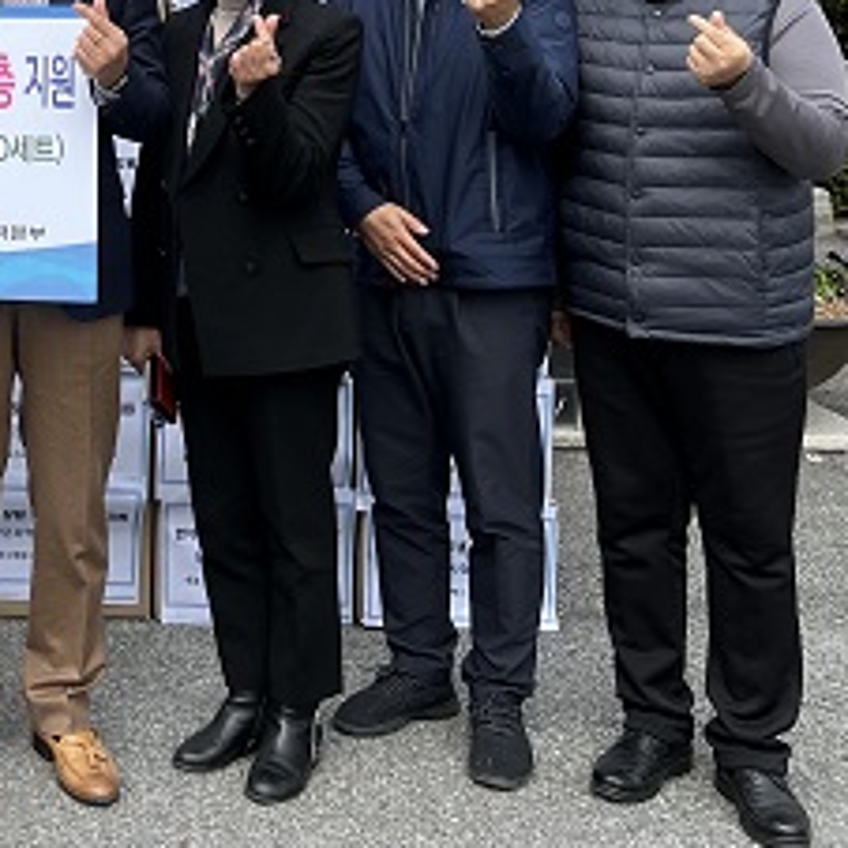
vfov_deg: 25.0
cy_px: -34
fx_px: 1802
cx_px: -113
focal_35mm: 65
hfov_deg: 24.5
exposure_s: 1/1808
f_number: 1.5
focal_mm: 5.7
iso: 50
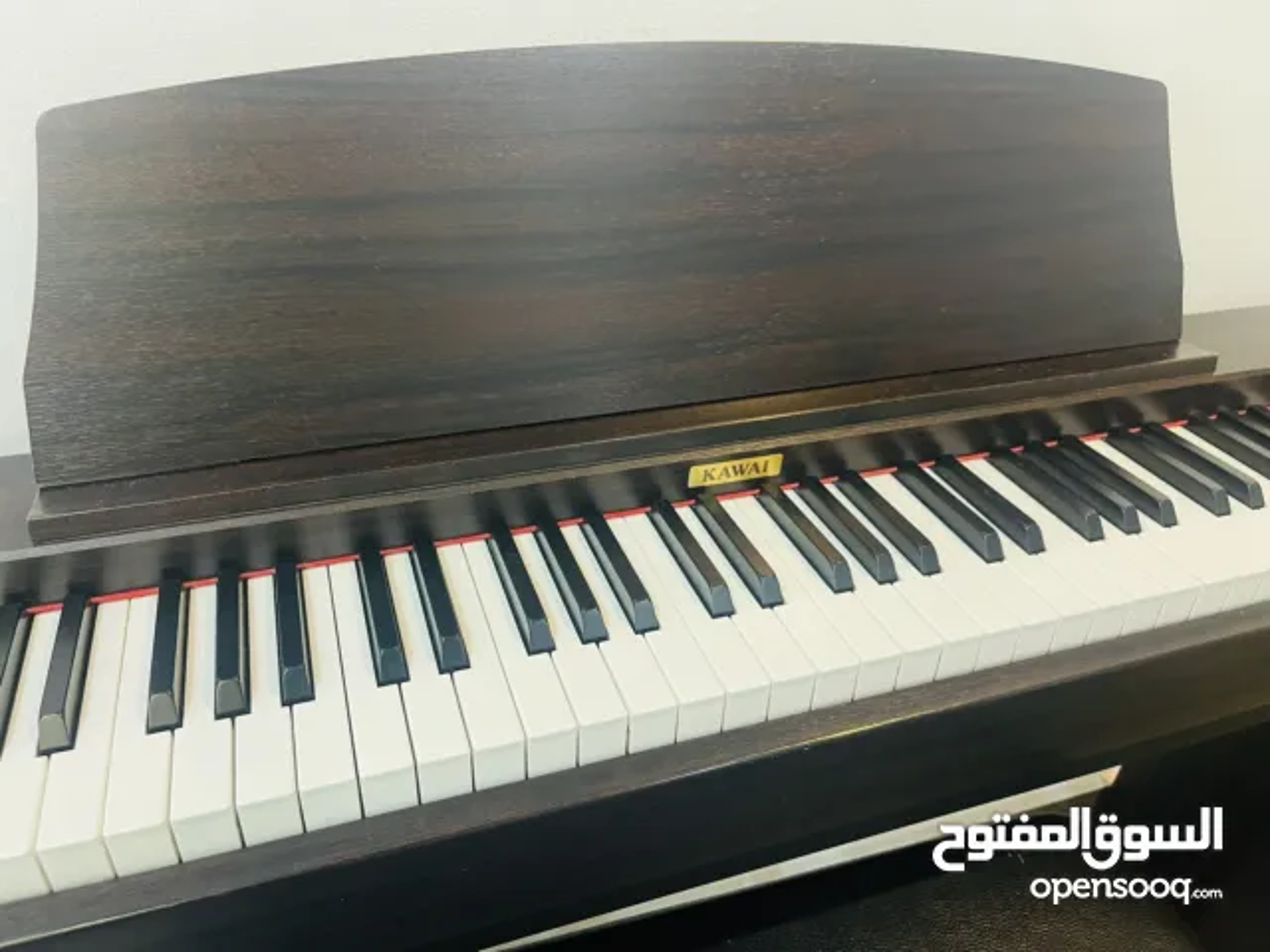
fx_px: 917
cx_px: 635
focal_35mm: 25
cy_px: 476
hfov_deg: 69.4
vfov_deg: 54.9
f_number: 1.6
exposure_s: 1/50
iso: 200
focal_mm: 5.1
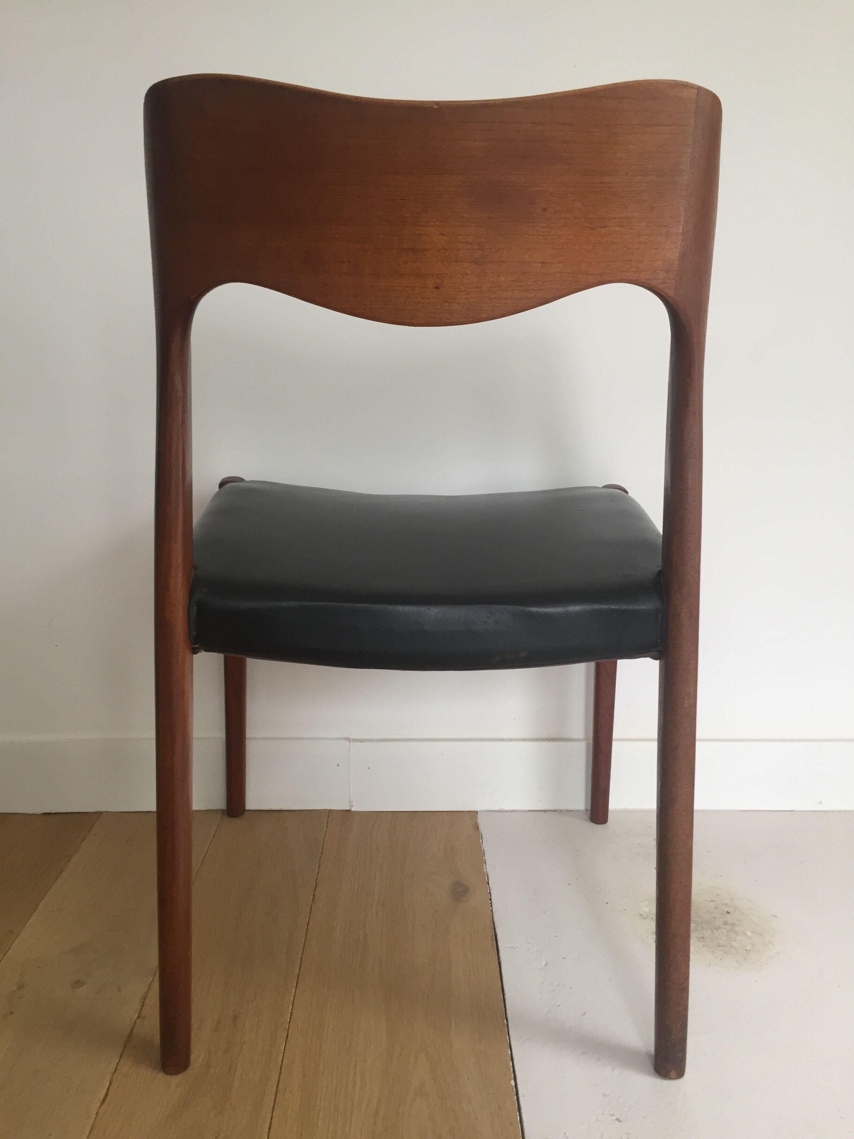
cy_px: 570
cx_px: 427
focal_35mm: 29
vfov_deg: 61.7
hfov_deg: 48.2
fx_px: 954
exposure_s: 1/33
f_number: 2.2
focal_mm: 4.15
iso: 80
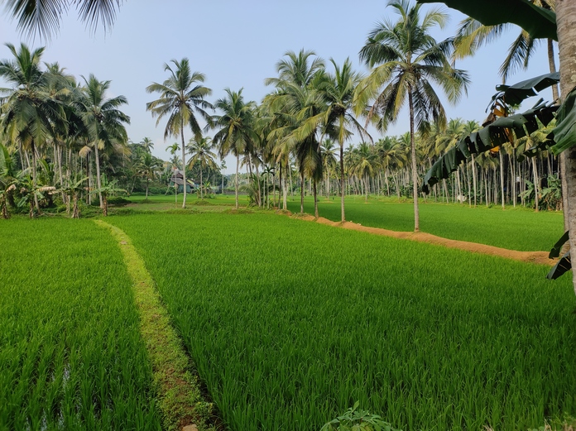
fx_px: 283
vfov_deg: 74.7
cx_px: 288
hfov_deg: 91.1
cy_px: 216
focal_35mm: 17
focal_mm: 4.74
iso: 50
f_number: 1.79
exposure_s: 1/567
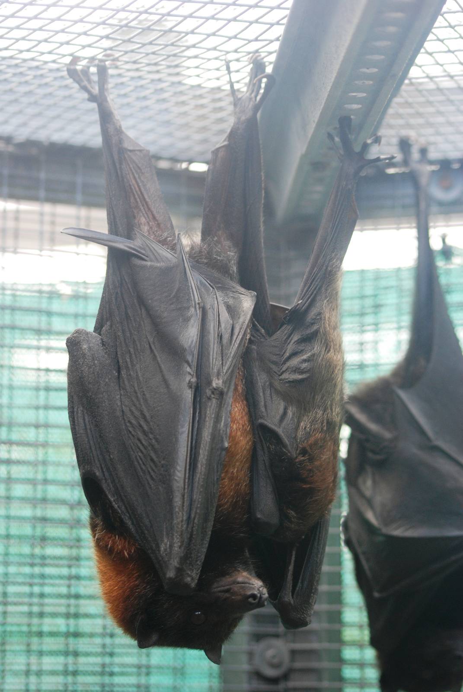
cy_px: 346
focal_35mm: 105
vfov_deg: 19.4
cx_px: 232
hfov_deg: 13.1
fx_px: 2020
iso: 400
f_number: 4
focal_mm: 70
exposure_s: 1/160
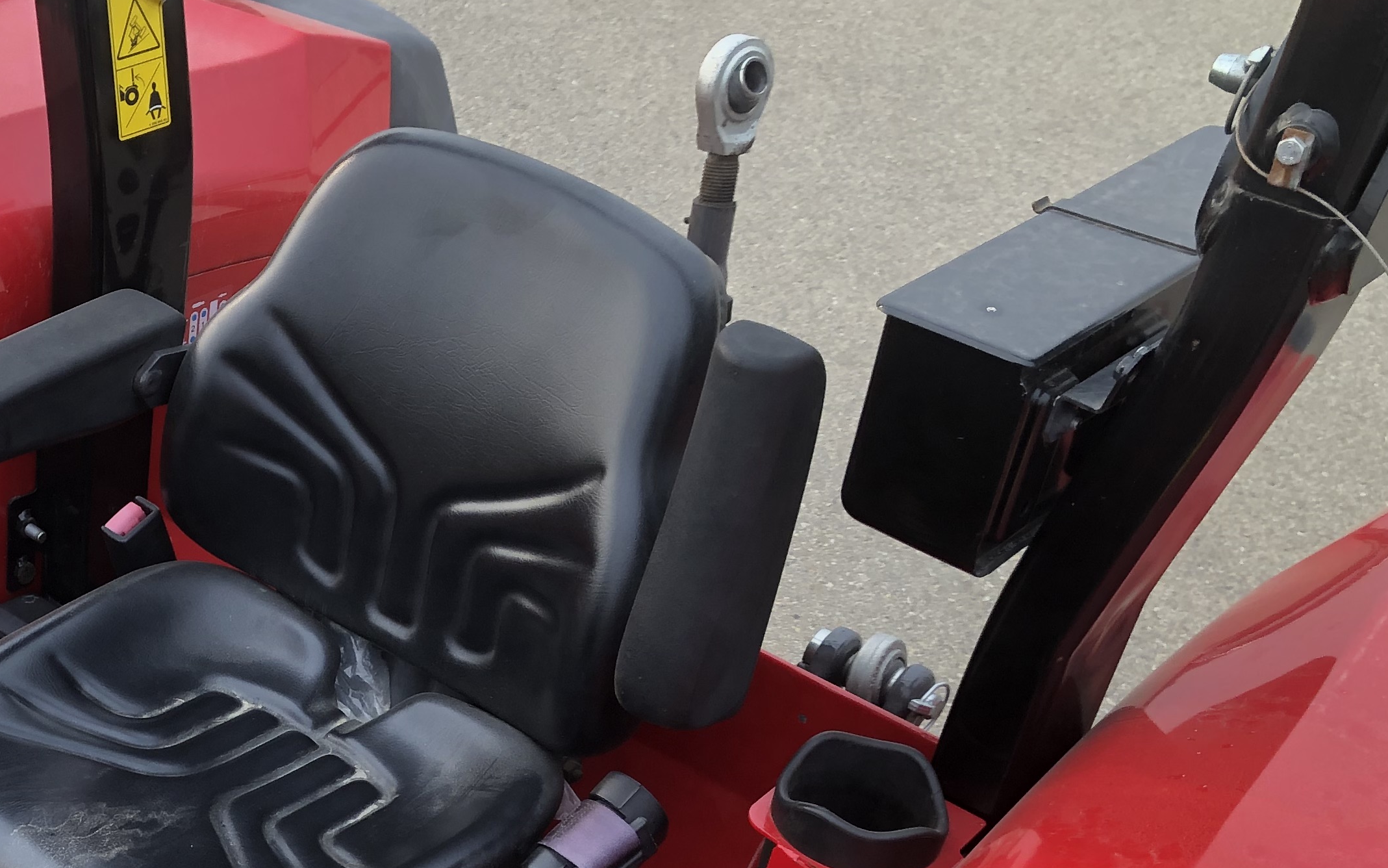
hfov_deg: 34.3
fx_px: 2119
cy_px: 848
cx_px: 138
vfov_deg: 22.4
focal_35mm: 56
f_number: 1.8
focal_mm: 3.99
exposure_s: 1/120
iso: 25
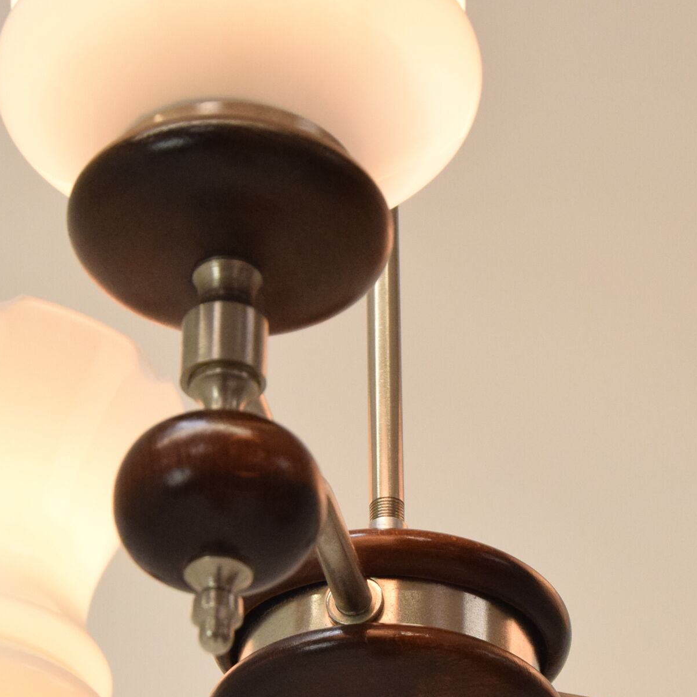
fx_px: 3965
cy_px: 475
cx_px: 343
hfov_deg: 10.0
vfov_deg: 10.0
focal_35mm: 174
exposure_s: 1/320
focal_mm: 55
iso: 1600
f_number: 9
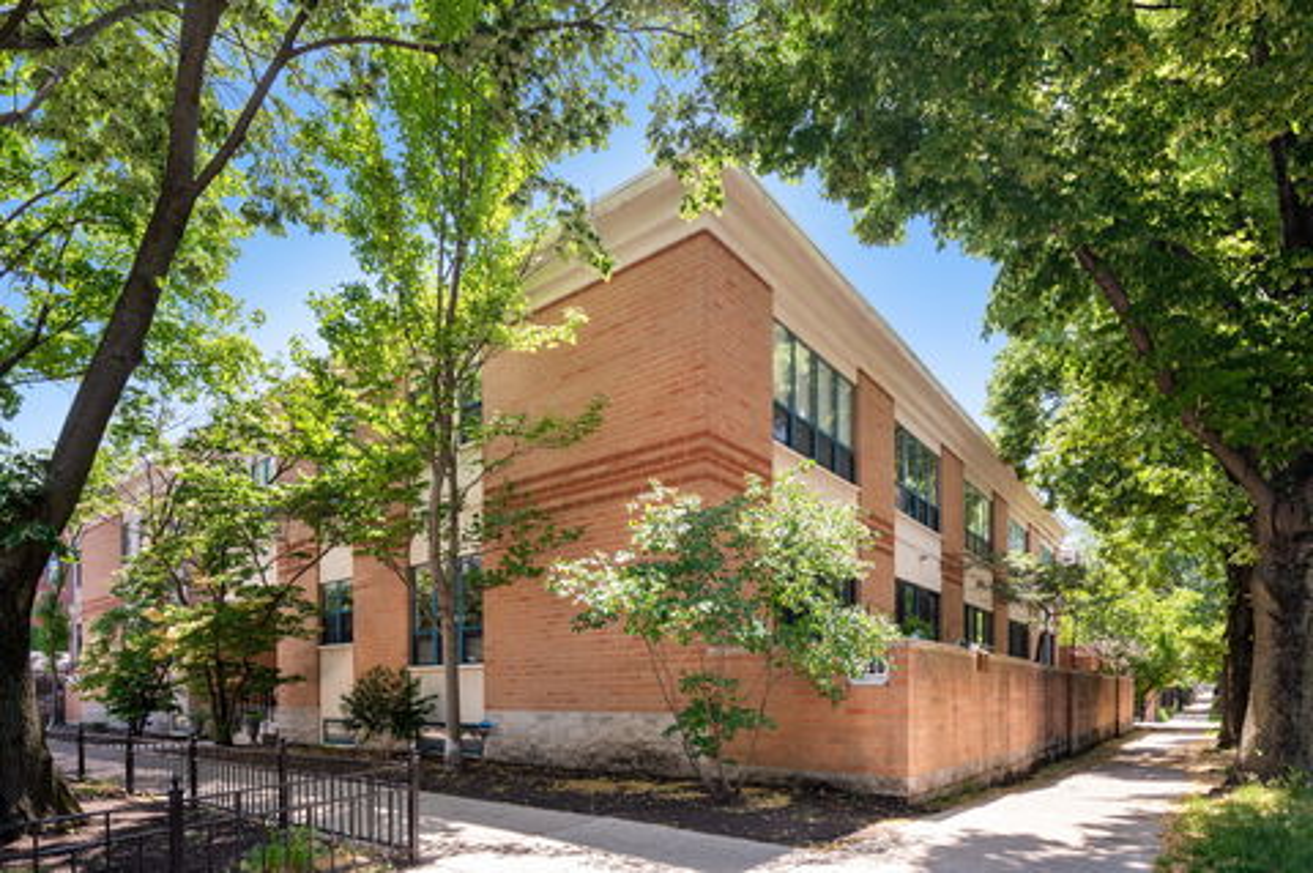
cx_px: 656
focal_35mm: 19
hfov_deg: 87.0
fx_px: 692
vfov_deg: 64.4
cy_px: 436
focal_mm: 19
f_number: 8
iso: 320
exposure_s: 1/160
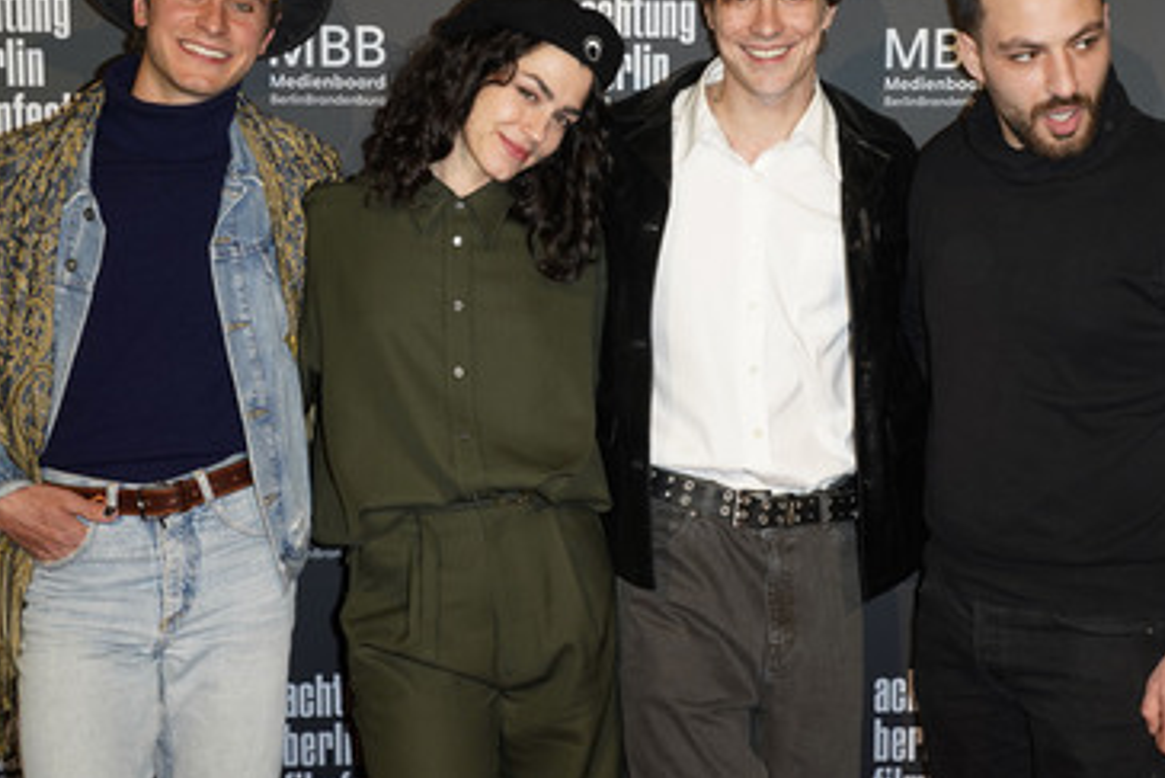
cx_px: 619
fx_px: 1683
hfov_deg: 38.2
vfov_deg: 26.0
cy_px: 304
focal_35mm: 52
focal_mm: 42
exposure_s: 1/80
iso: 320
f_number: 5.6
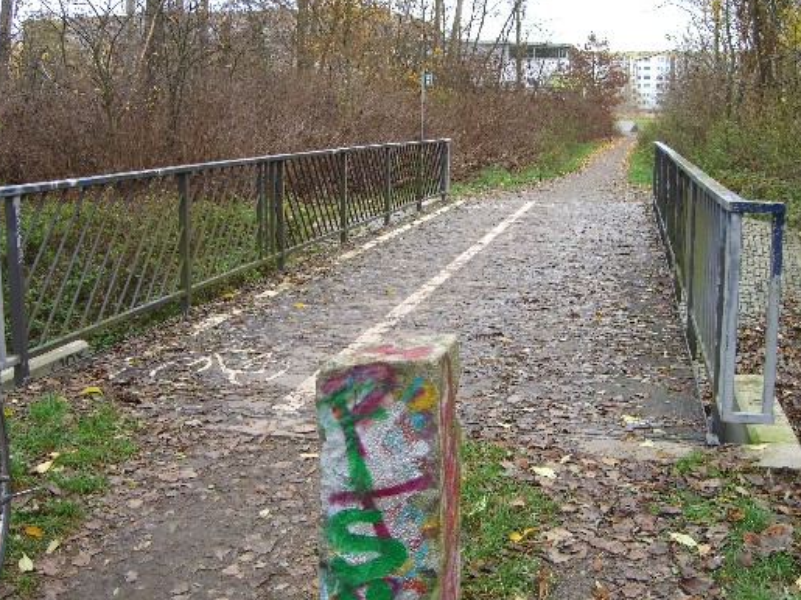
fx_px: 995
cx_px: 408
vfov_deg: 33.6
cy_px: 295
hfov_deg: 43.9
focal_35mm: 43
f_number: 2.8
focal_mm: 7.9
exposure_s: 1/100
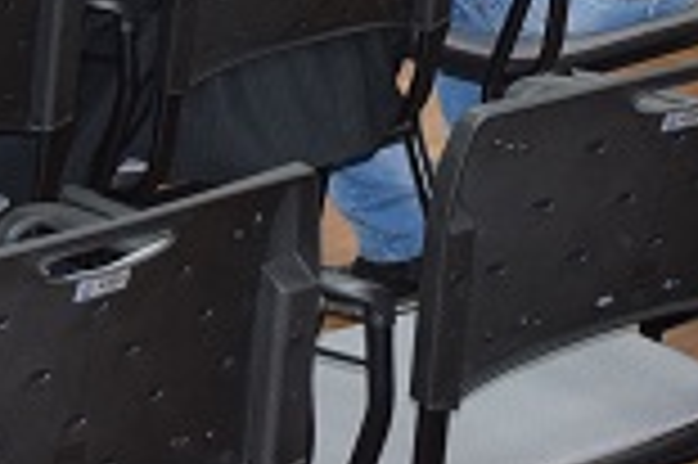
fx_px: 3602
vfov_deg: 7.2
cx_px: 216
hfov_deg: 11.1
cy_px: -347
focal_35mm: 186
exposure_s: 1/80
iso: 800
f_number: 4.5
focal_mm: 32
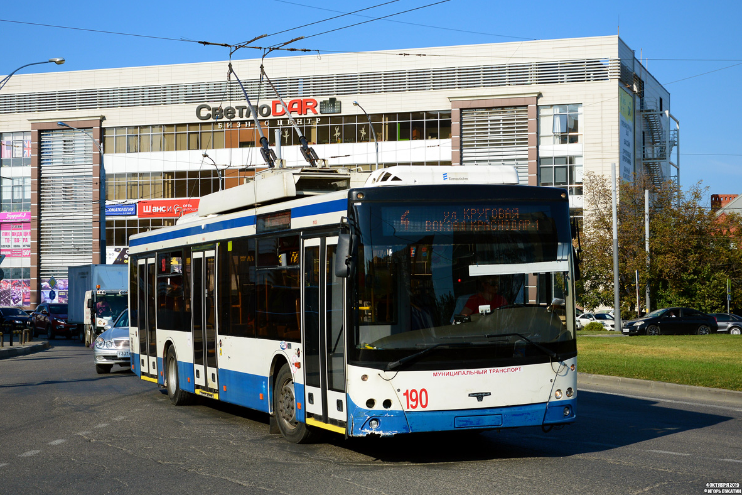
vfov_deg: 19.9
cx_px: 375
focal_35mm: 69
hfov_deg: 29.4
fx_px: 1412
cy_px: 247
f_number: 6.3
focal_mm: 45
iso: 200
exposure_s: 1/800
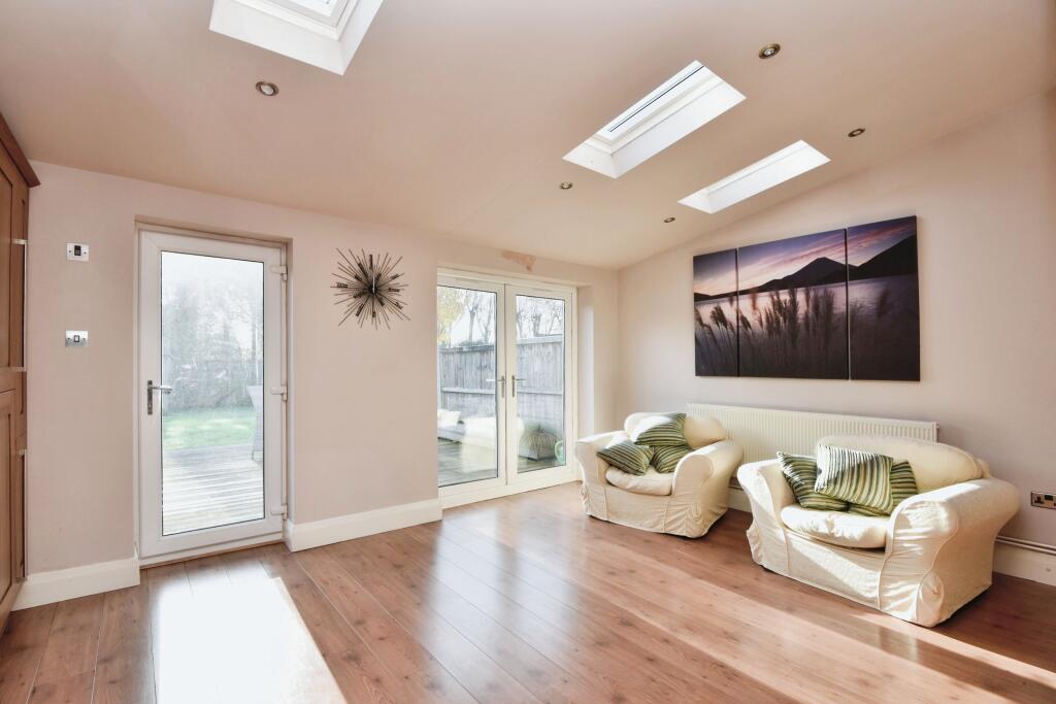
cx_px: 528
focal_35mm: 16
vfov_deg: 73.8
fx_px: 469
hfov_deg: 96.7
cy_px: 352
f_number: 7.1
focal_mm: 16
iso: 400
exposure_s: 1/125
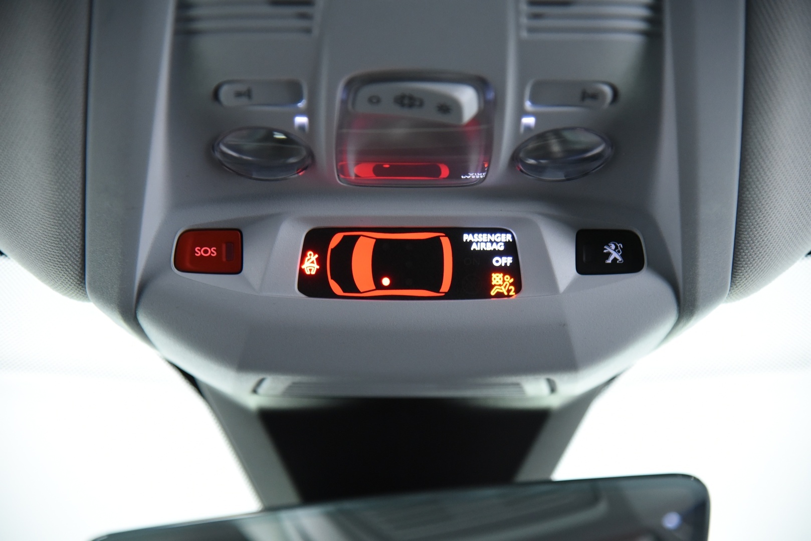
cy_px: 270
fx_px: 2208
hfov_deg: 20.8
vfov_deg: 14.0
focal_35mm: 98
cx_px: 406
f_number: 4
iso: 4000
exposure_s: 1/50
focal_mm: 98
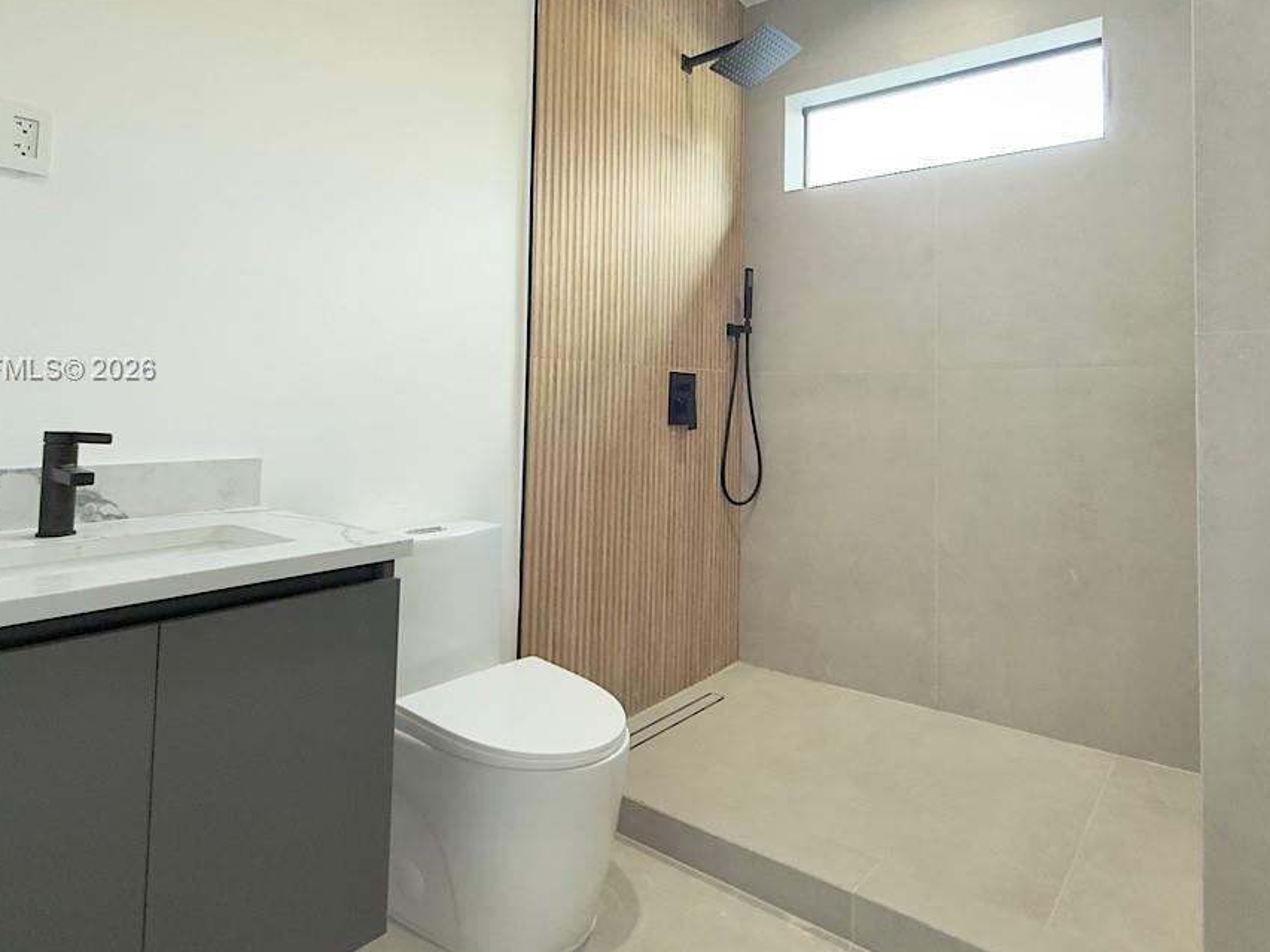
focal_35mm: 21
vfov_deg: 62.8
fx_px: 771
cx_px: 728
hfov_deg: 78.5
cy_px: 370
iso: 200
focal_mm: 2.22
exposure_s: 1/60
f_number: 2.2
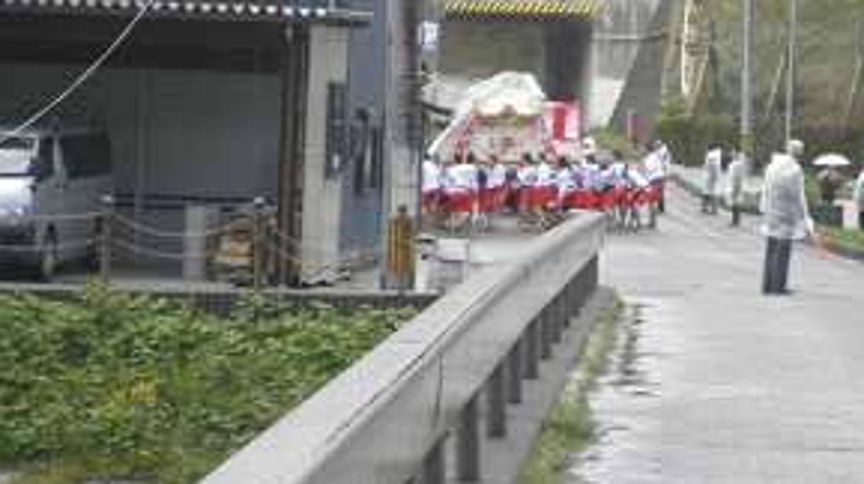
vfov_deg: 7.4
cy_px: 134
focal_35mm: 163
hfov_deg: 13.2
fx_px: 3731
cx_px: 541
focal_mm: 19.6
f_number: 5.9
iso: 80
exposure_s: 1/125
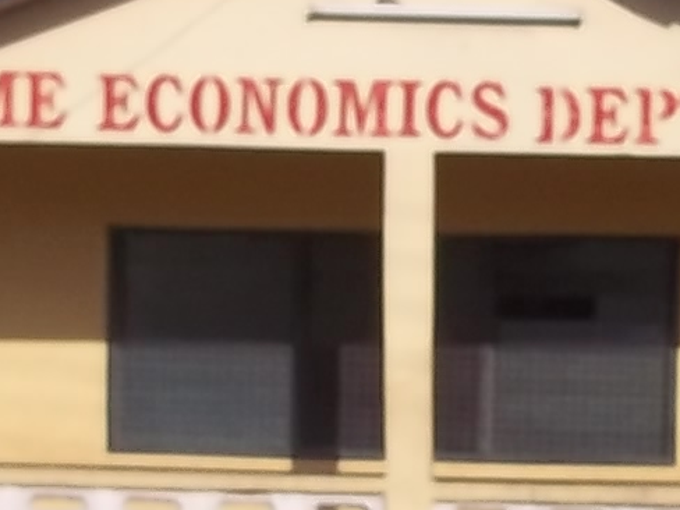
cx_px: 346
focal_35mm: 151
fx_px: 2966
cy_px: 404
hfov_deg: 13.1
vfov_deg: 9.8
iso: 80
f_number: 8
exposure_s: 1/400
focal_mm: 6.5
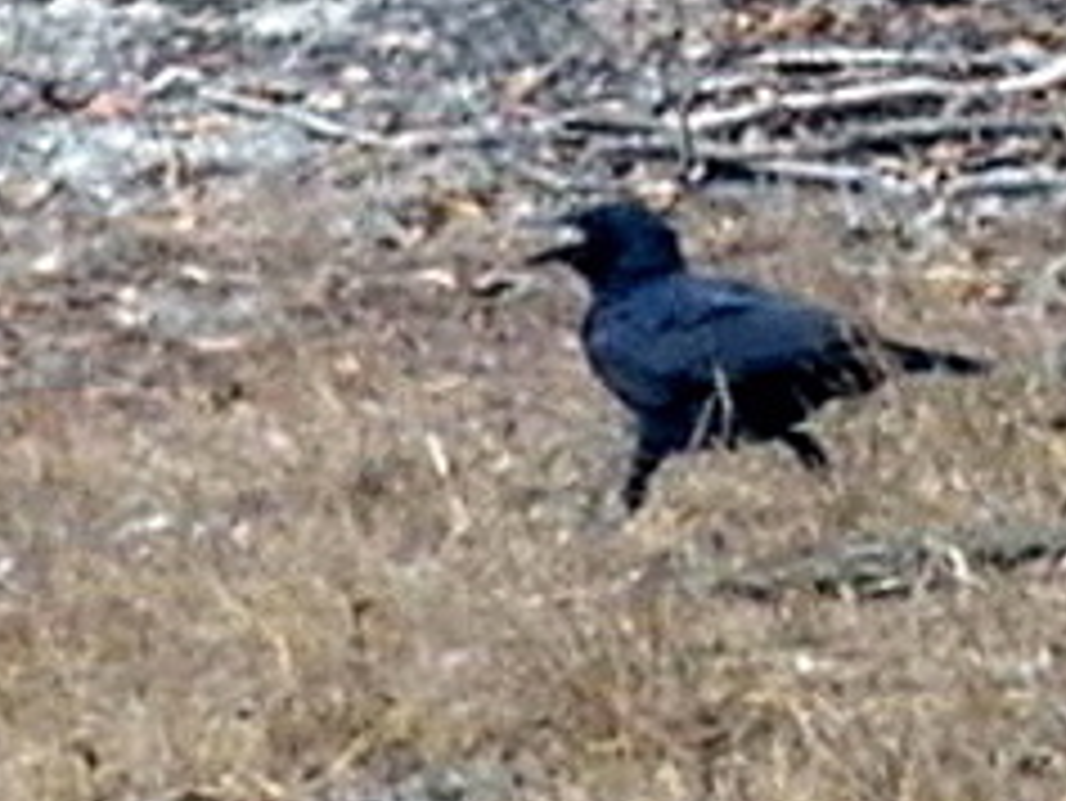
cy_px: -70
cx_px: -342
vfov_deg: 1.8
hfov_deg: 2.4
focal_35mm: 818
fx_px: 25203
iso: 50
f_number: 4.4
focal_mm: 50
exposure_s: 1/174
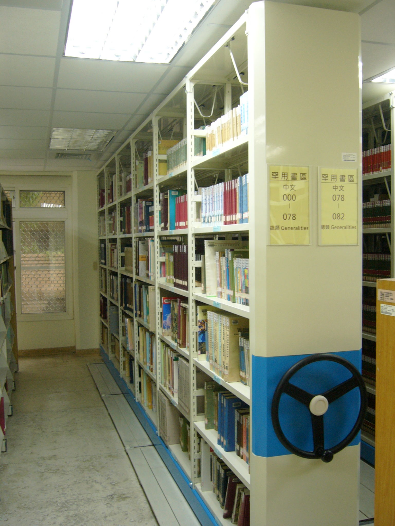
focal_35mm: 35
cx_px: 198
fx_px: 533
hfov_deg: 40.7
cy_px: 263
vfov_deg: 52.6
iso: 100
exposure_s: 1/20
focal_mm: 5.8
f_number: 2.8
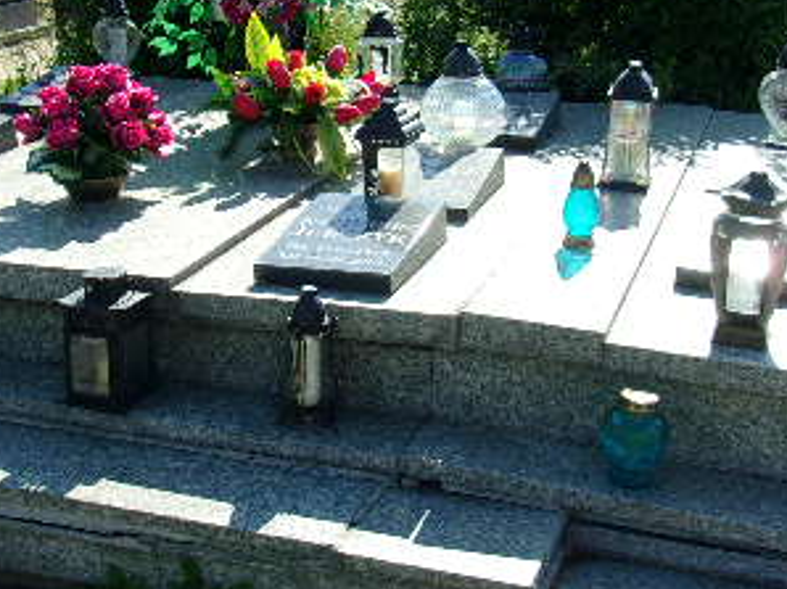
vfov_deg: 25.1
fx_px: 1318
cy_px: 193
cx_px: 380
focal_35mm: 58
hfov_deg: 33.3
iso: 80
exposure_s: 1/50
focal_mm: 4.9
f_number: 10.4
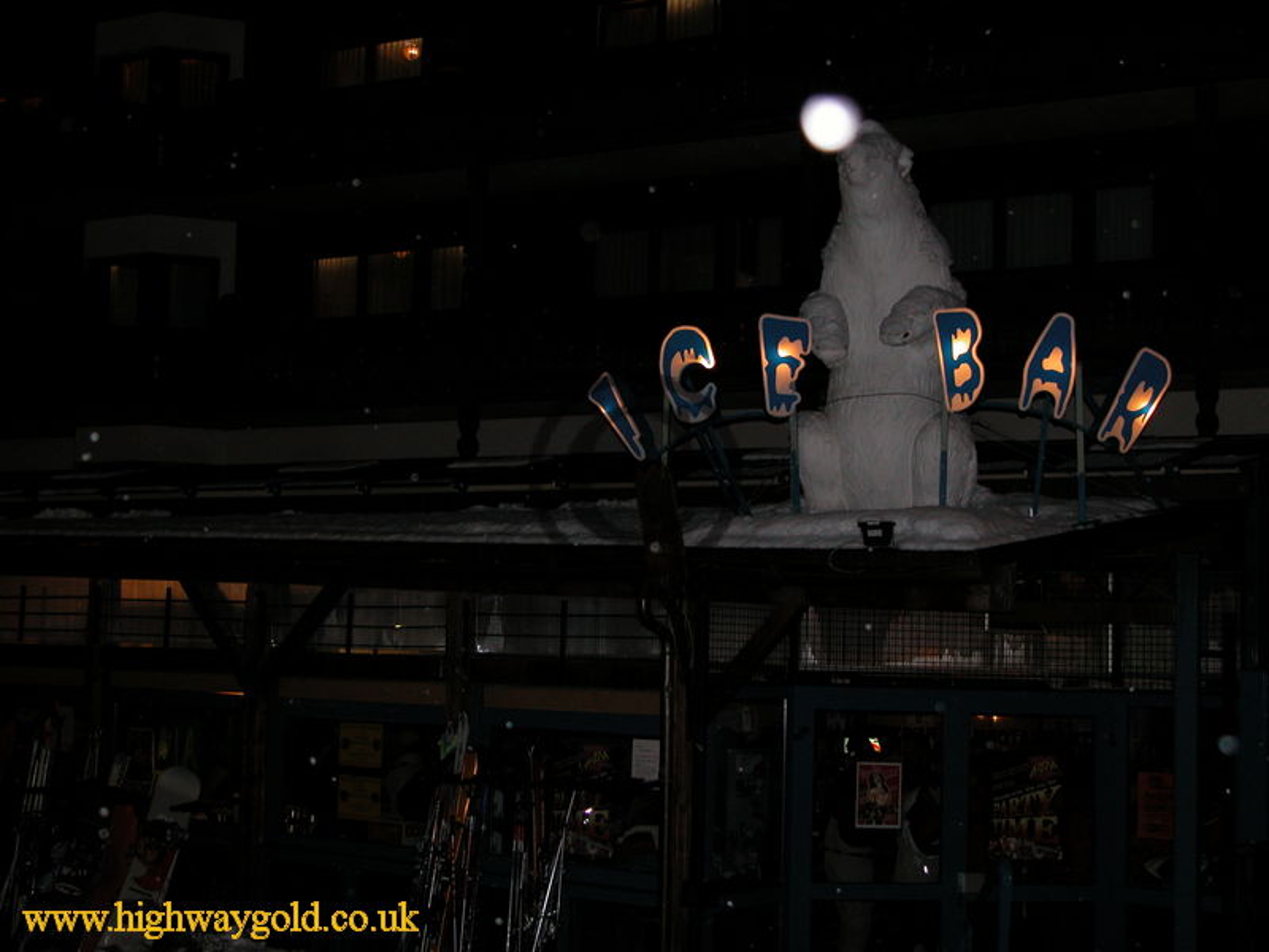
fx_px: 1943
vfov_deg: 27.5
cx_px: 634
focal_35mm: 53
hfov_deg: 36.2
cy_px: 476
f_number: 3.1
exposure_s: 1/60
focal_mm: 13.7
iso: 200
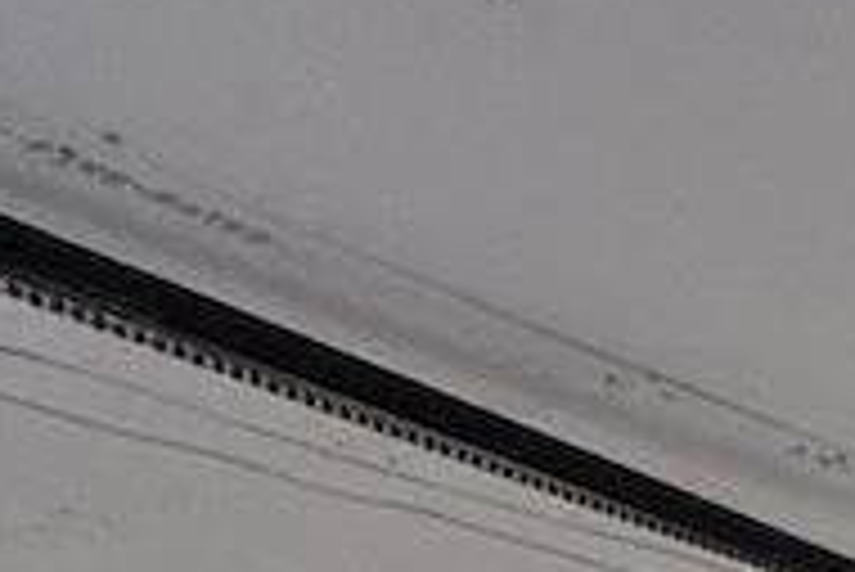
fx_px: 2329
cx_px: 1746
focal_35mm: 98
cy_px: 1811
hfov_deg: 15.9
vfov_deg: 9.9
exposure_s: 1/120
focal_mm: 2.22
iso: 160
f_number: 2.2
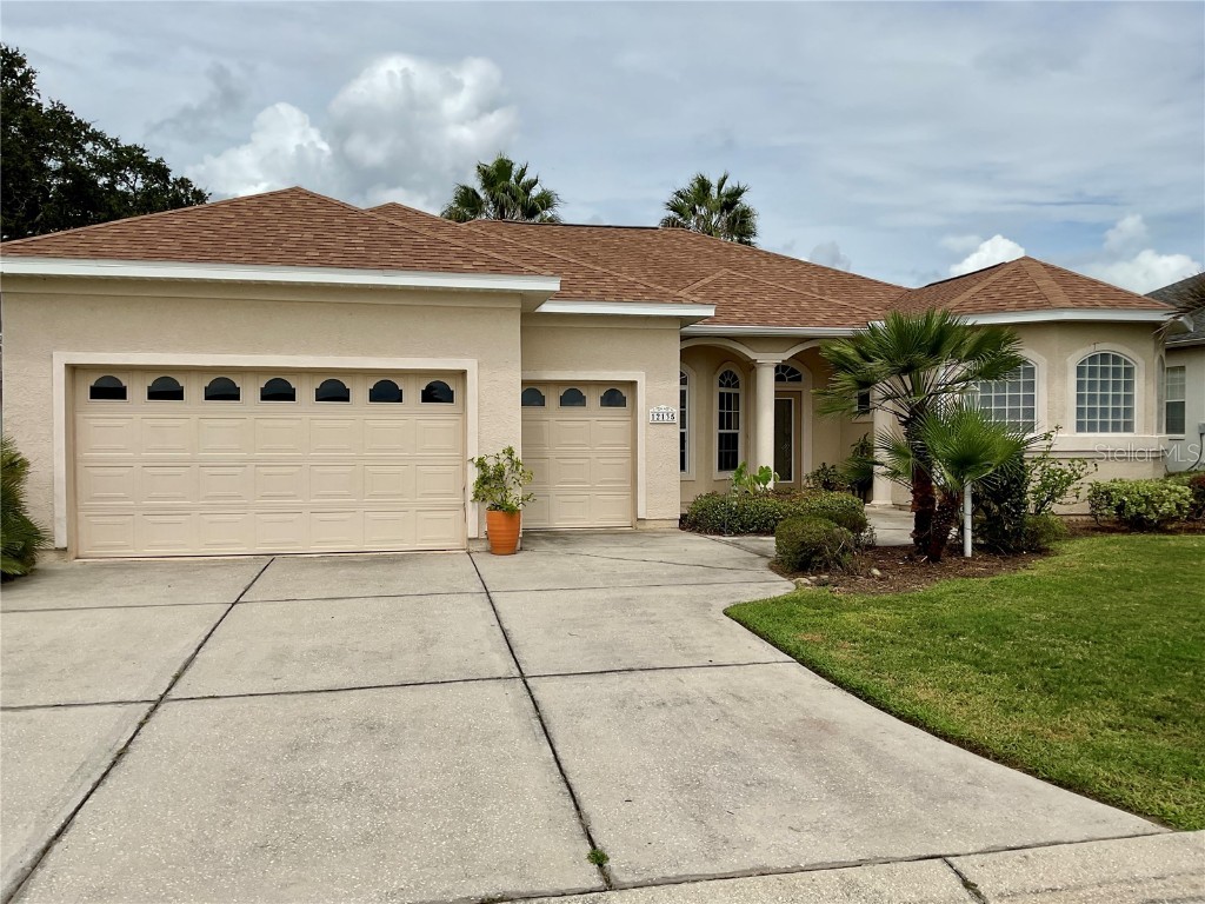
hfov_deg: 61.7
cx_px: 602
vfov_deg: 48.2
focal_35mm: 29
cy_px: 452
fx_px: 1010
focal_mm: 3
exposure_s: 1/4785
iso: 16
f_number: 1.8
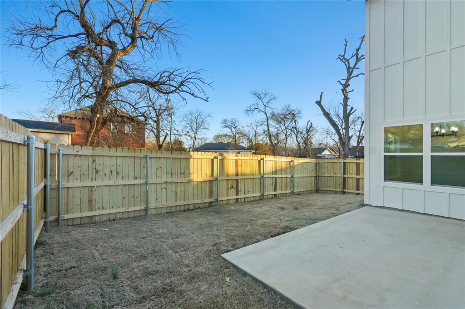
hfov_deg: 95.0
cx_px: 232
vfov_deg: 72.0
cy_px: 154
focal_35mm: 16
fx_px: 213
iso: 3200
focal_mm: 11
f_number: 8
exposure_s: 1/640
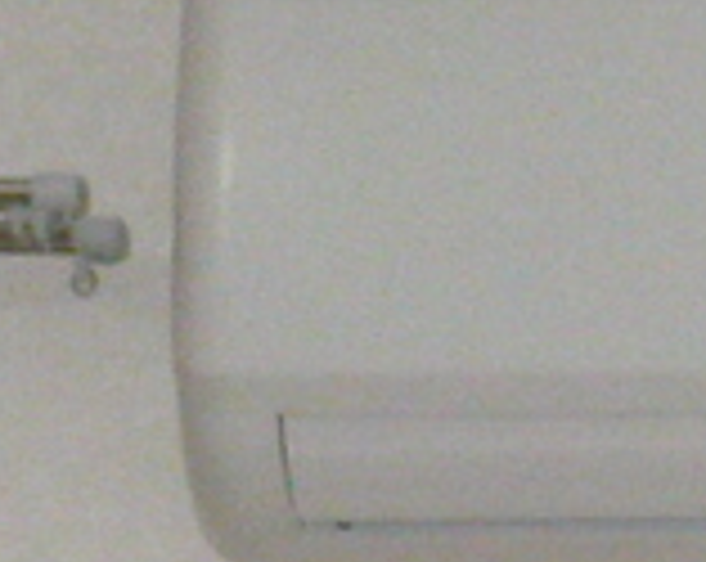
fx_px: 10720
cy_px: 270
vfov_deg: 3.0
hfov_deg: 3.7
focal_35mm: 514
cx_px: 1385
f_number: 5.2
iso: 640
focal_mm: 14.1
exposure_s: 1/30
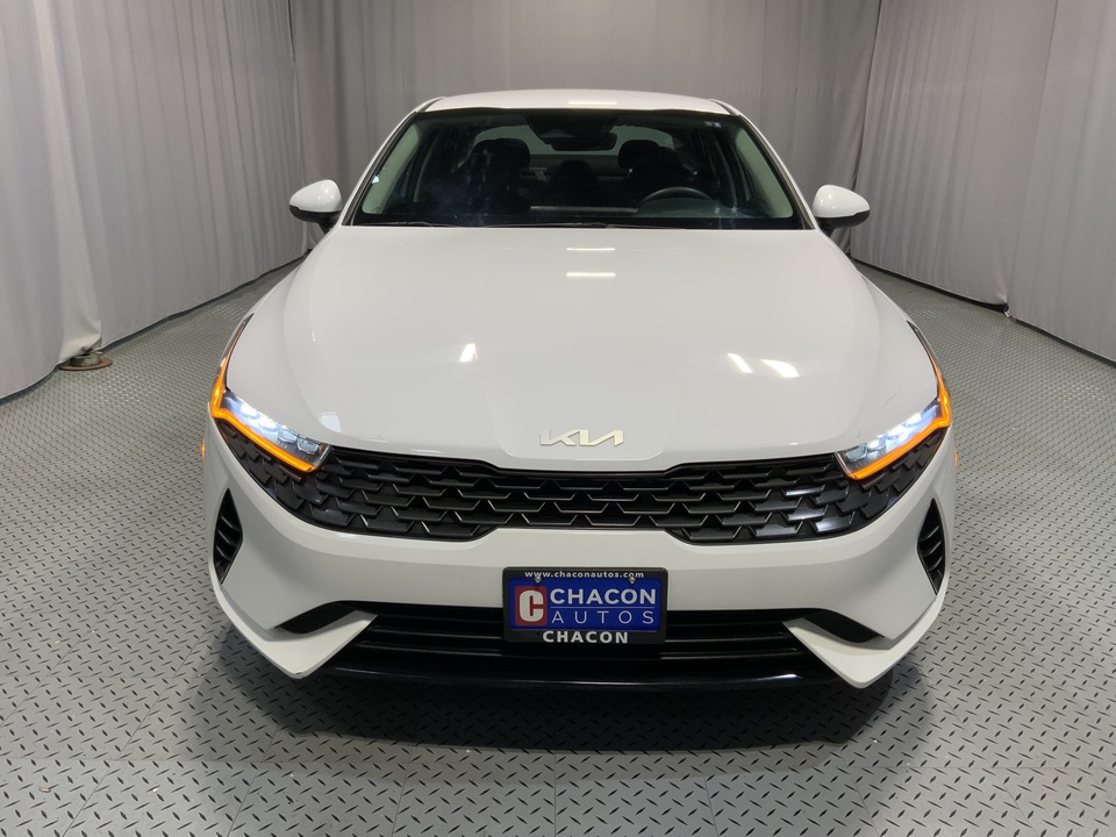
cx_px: 558
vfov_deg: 48.2
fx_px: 935
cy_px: 418
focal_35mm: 29
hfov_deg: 61.7
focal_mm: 3
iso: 40
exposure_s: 1/120
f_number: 1.8
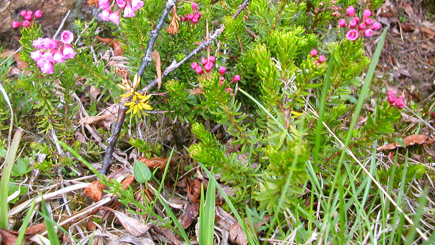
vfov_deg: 28.9
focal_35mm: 41
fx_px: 473
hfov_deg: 49.4
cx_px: 215
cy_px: 90
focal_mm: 5.6
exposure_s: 1/79.9
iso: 100
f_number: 2.7
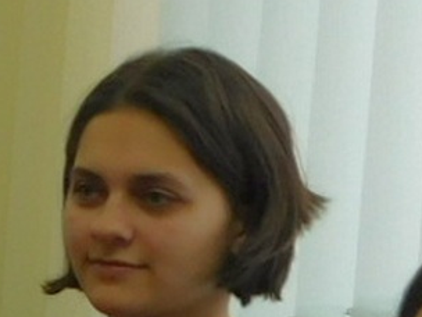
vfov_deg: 17.5
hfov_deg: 24.3
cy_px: 416
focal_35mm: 79
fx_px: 963
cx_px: 340
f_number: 3.2
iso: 125
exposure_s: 1/40
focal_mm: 5.3
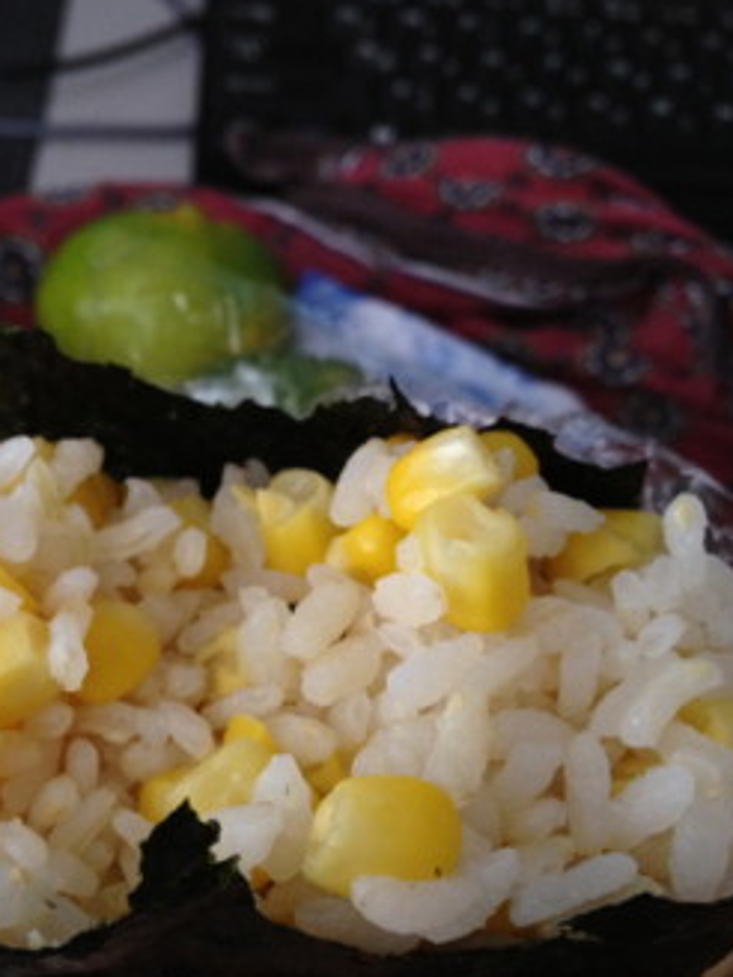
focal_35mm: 48
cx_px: 250
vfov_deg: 39.7
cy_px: 471
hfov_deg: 30.1
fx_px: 1355
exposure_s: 1/20
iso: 200
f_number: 2.4
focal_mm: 4.28
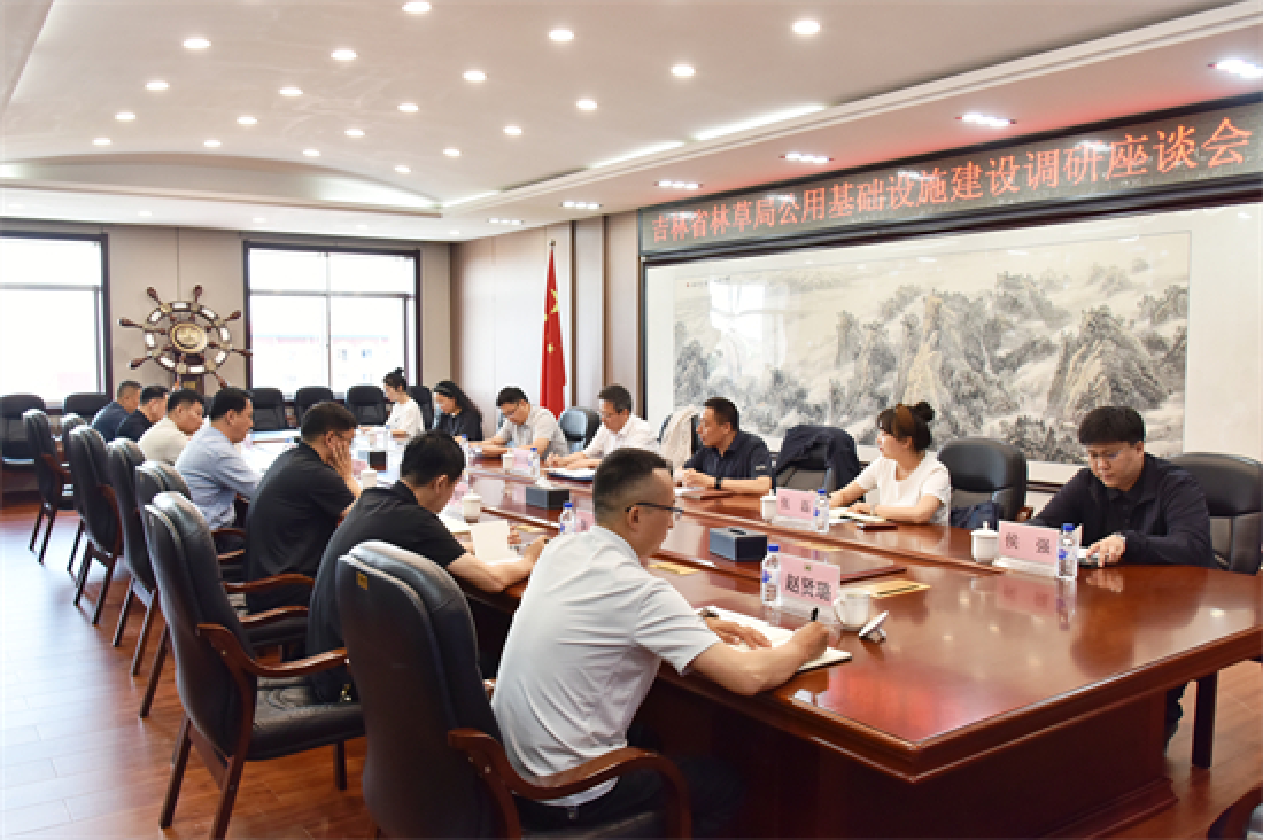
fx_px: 841
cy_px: 420
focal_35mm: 24
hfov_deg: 73.8
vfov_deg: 53.1
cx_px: 632
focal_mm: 24
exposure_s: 1/125
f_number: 5.6
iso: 1000
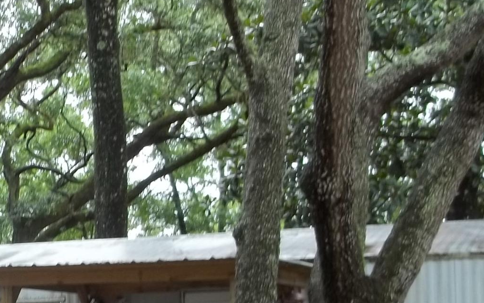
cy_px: 302
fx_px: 1359
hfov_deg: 19.4
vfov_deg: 12.6
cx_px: -49
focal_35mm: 103
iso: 64
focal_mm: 5.9
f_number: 3.3
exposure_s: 1/60
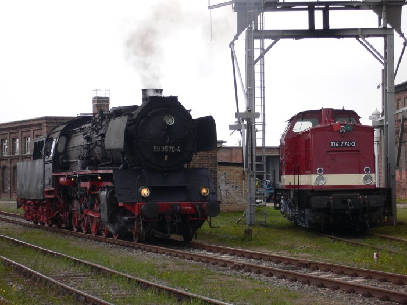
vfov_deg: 14.1
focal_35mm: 105
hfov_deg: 18.7
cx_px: 204
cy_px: 152
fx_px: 1235
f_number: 5
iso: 100
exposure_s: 1/50
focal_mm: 17.4
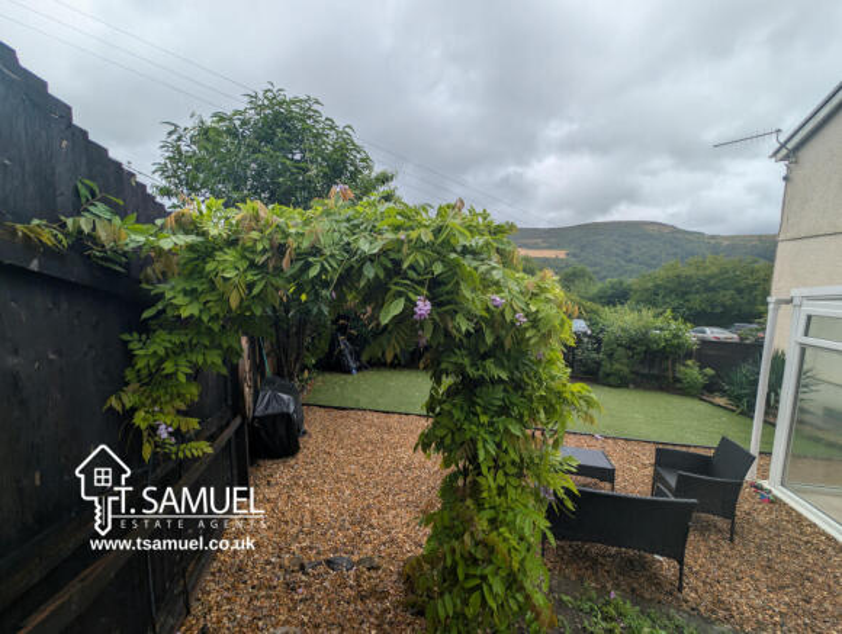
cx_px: 421
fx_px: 292
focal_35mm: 12
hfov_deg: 110.4
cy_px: 317
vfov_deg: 94.7
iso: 40
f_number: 1.95
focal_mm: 2.23
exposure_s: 1/1284
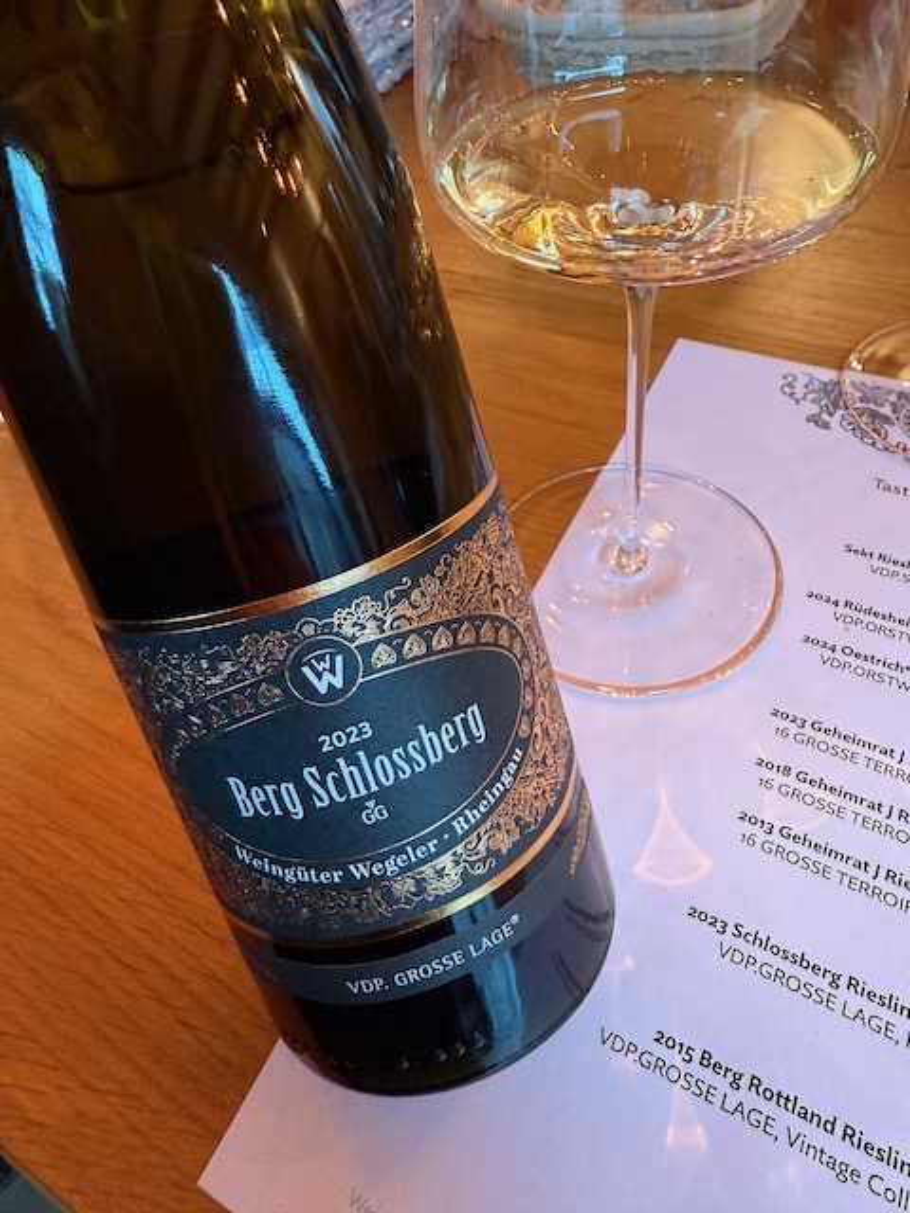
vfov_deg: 69.4
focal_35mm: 25
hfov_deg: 54.9
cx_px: 455
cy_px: 606
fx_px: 876
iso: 500
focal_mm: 2.22
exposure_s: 1/50
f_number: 2.2
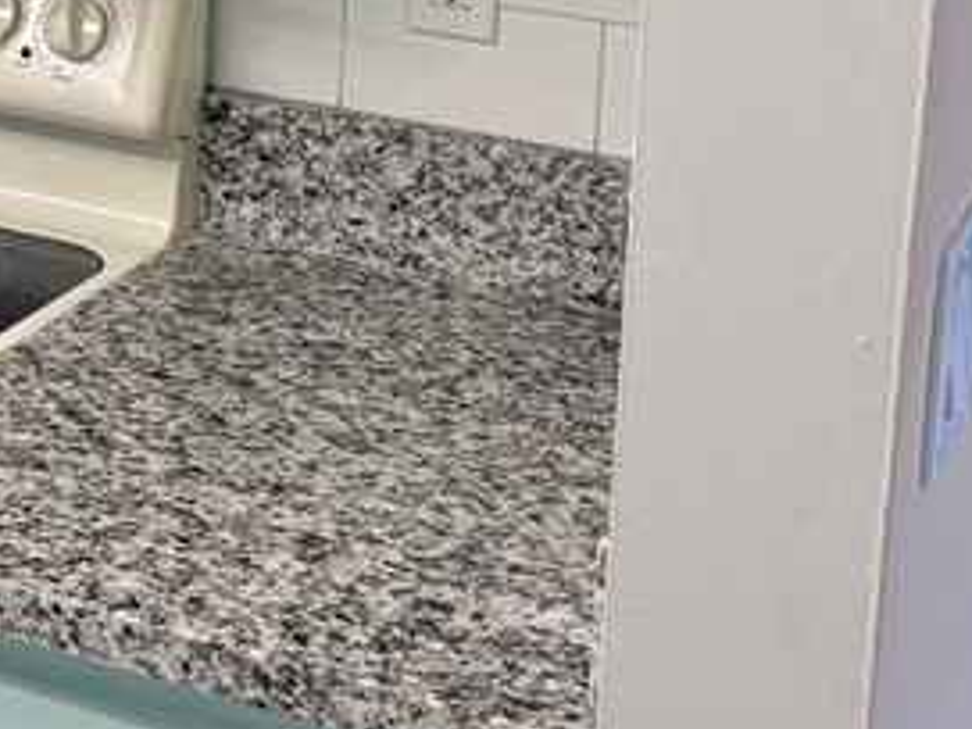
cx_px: -7
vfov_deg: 14.7
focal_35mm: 98
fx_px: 2752
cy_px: -93
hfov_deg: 19.4
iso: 50
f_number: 1.6
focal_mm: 5.96
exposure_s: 1/120
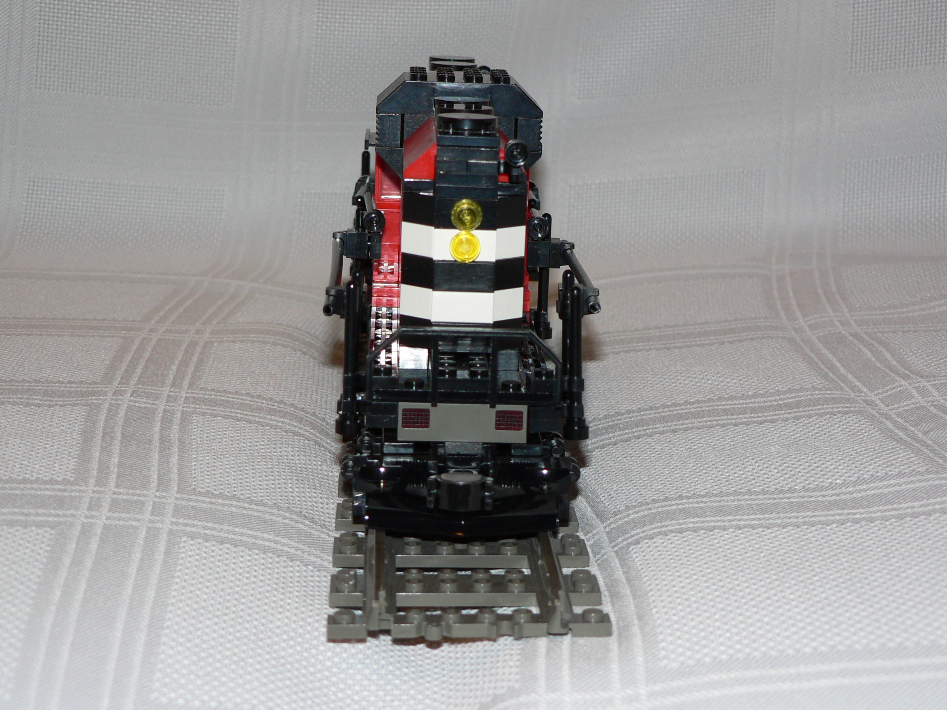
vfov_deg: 18.4
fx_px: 2189
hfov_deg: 24.4
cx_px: 474
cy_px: 355
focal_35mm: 80
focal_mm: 13.7
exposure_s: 1/60
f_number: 3.2
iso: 100
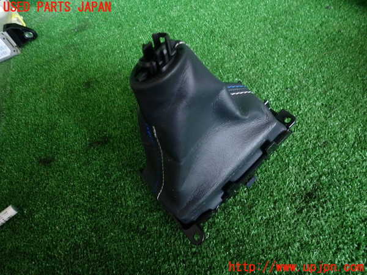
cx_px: 184
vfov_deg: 54.9
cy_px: 138
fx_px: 265
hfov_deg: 69.4
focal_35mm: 25
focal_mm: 4.5
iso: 160
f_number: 2
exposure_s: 1/60
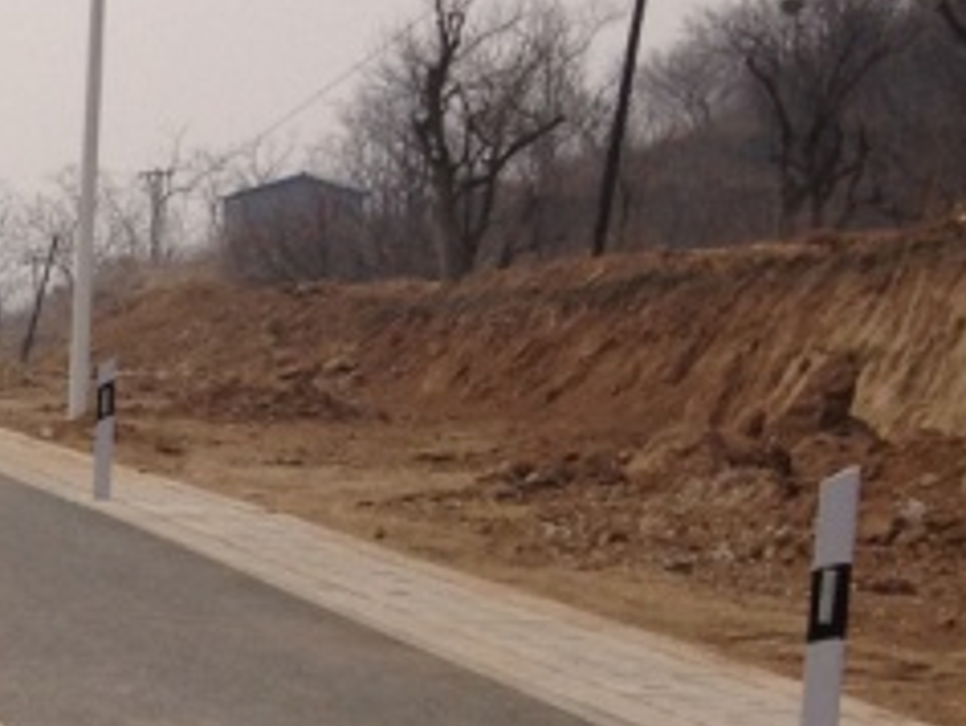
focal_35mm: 151
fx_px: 4216
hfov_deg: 11.9
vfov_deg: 9.8
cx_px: -856
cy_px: 632
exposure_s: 1/2304
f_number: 2.4
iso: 64
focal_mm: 4.28
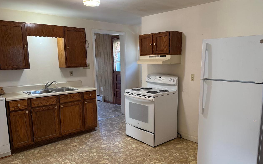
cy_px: 95
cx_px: 140
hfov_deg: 64.6
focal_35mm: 29
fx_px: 208
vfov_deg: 43.0
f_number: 1.78
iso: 160
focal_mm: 6.76
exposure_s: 1/60
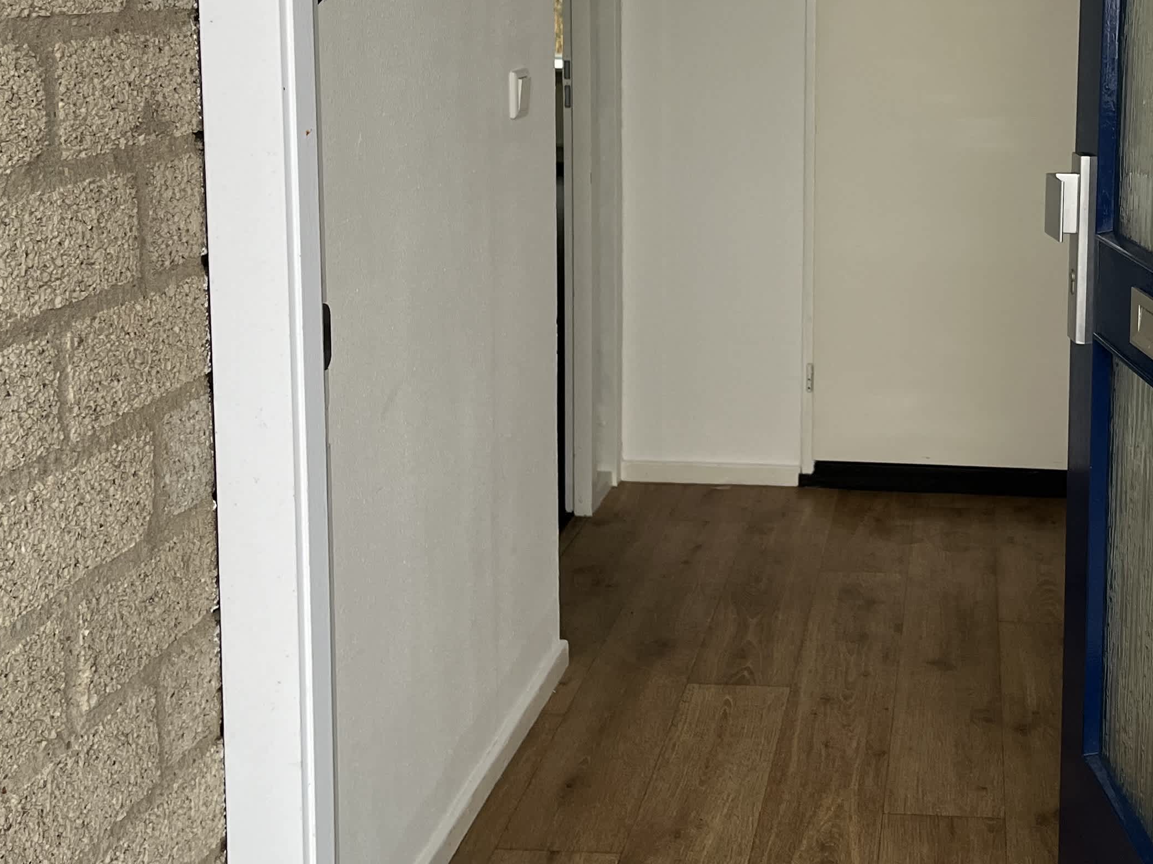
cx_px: 873
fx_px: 1665
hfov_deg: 37.2
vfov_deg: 28.4
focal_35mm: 50
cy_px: 152
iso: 100
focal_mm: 5.1
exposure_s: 1/122
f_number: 1.6
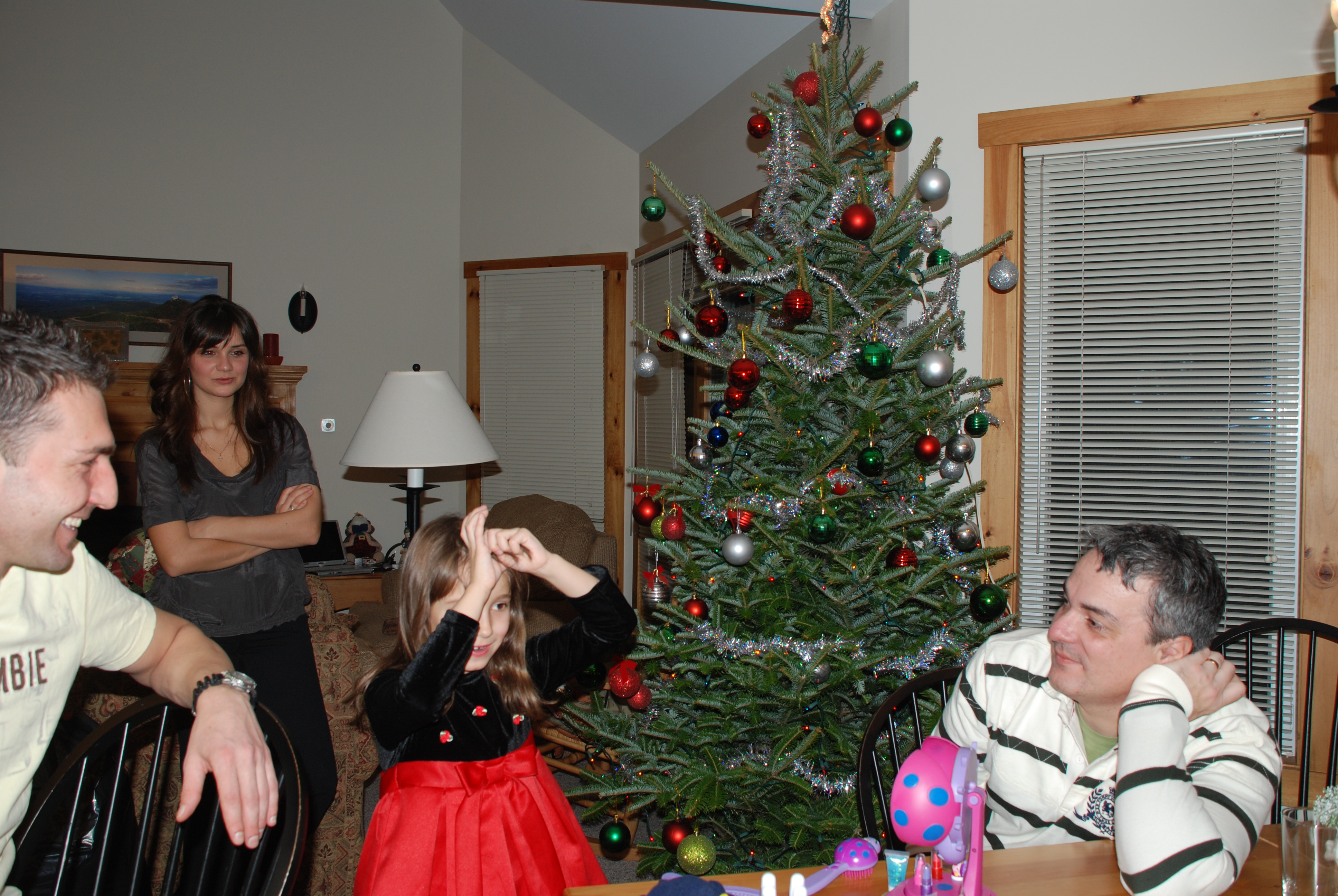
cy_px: 448
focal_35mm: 33
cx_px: 669
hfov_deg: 57.2
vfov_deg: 40.1
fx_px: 1228
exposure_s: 1/60
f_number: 5.6
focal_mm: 22
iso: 200
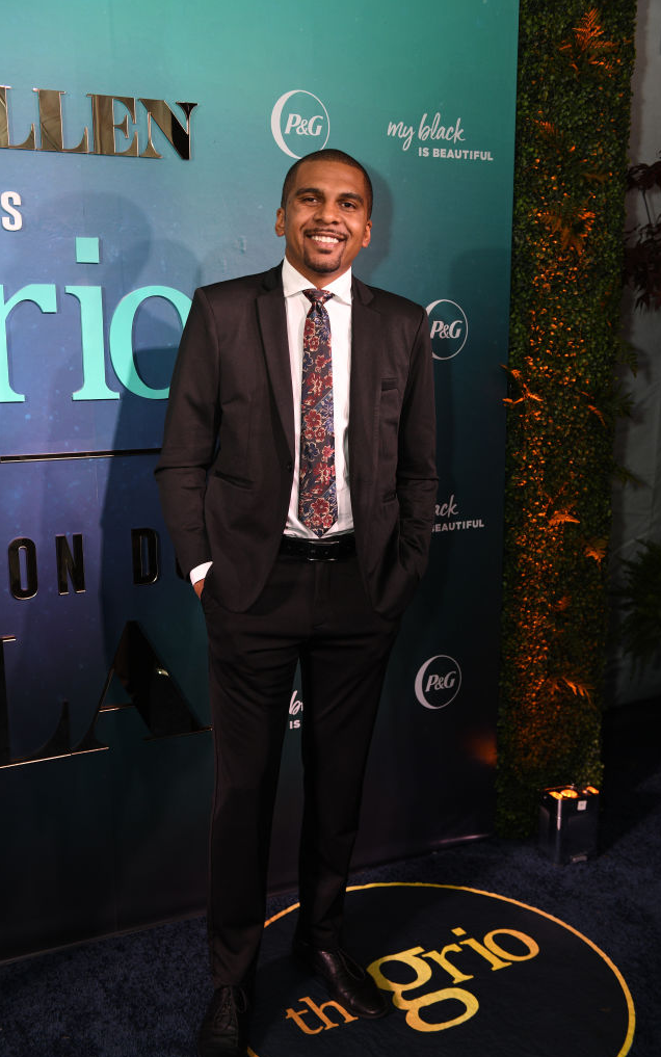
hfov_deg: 32.8
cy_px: 531
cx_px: 311
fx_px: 1124
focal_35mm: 39
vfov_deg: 50.4
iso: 1000
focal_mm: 38
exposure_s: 1/250
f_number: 4.5
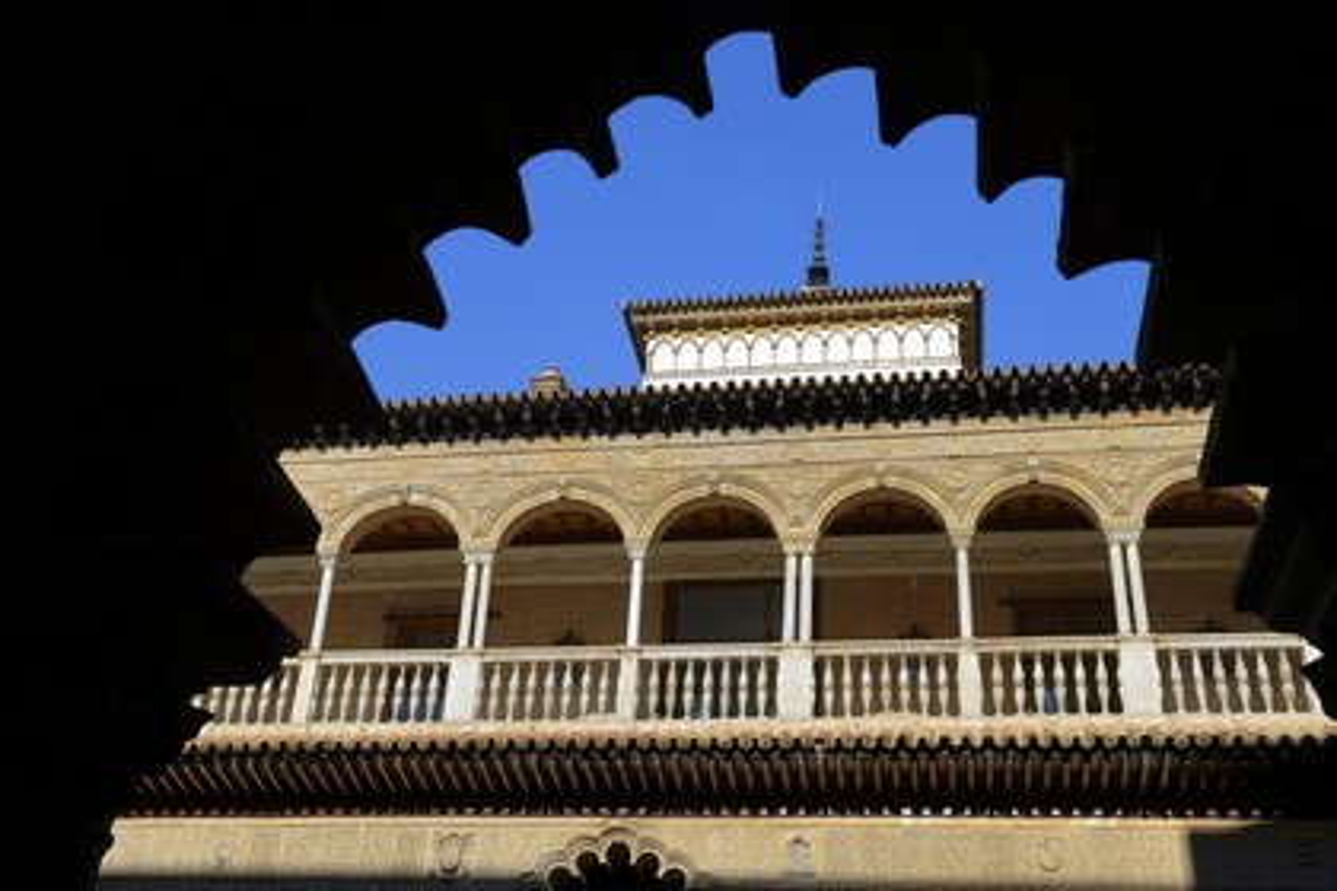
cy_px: 446
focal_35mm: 40
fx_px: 1485
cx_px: 668
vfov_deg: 33.4
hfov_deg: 48.5
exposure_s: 1/200
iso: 200
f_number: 13
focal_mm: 40
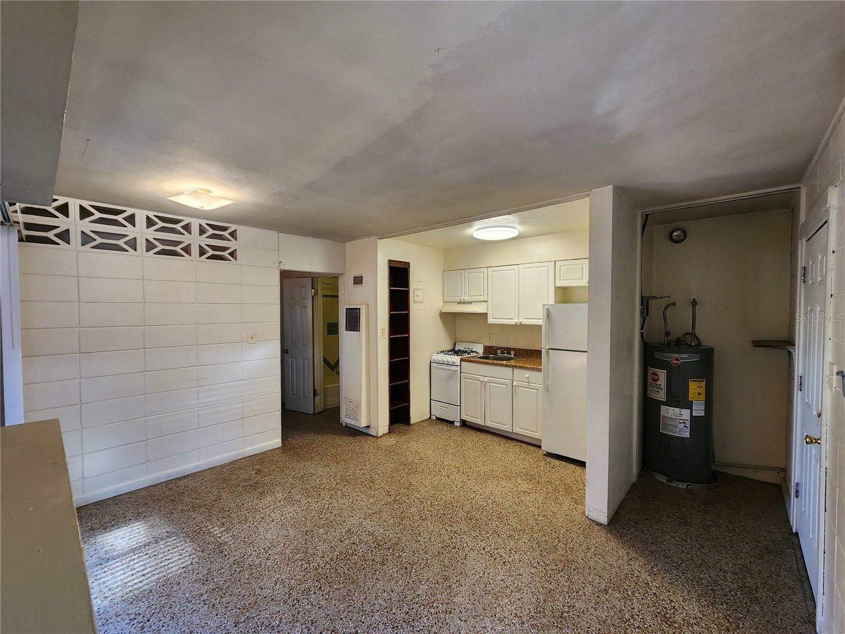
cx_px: 422
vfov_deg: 89.9
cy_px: 317
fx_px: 317
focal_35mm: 13
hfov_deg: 106.2
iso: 200
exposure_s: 1/60
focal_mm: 2.2
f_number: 2.2
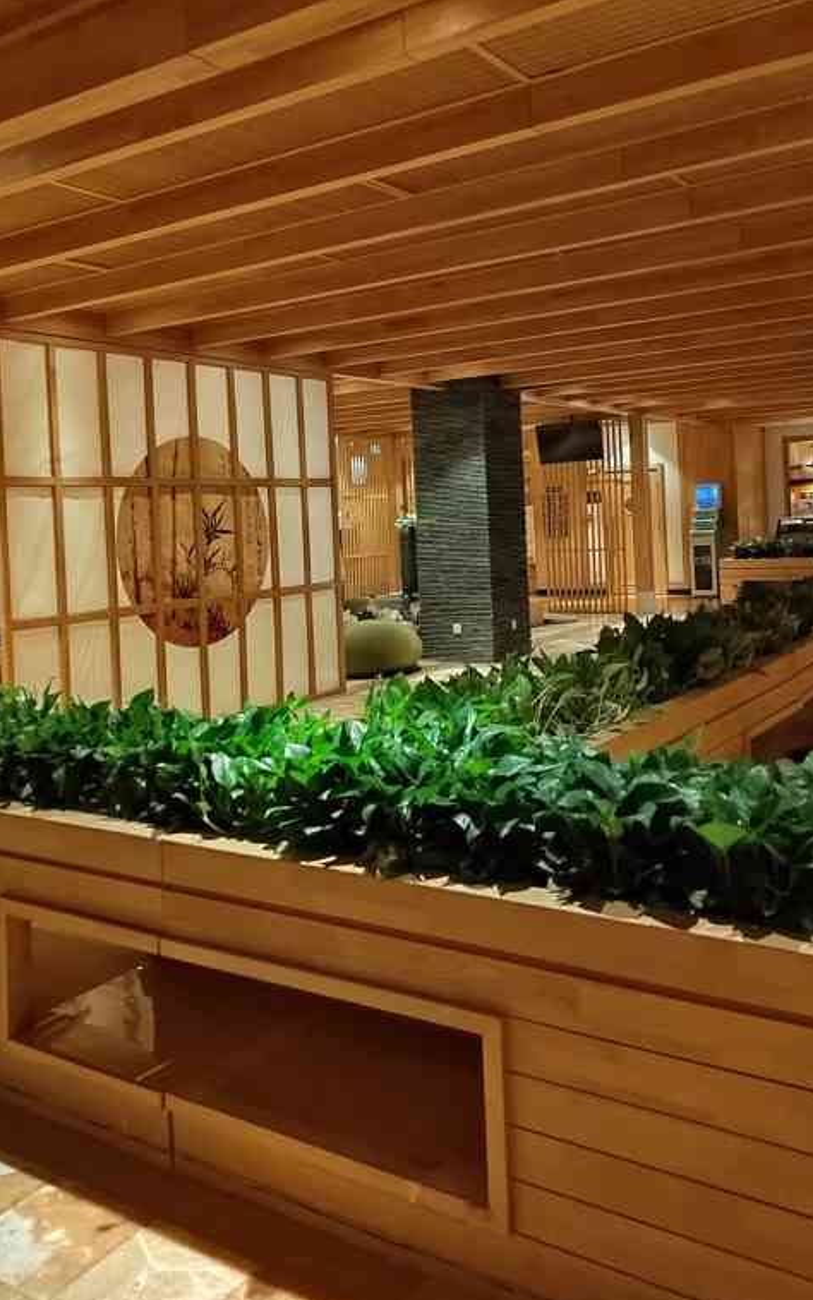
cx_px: 377
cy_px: 521
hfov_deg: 41.8
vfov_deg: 62.3
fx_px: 1063
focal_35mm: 30
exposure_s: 1/25
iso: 5360
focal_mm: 5.52
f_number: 1.9
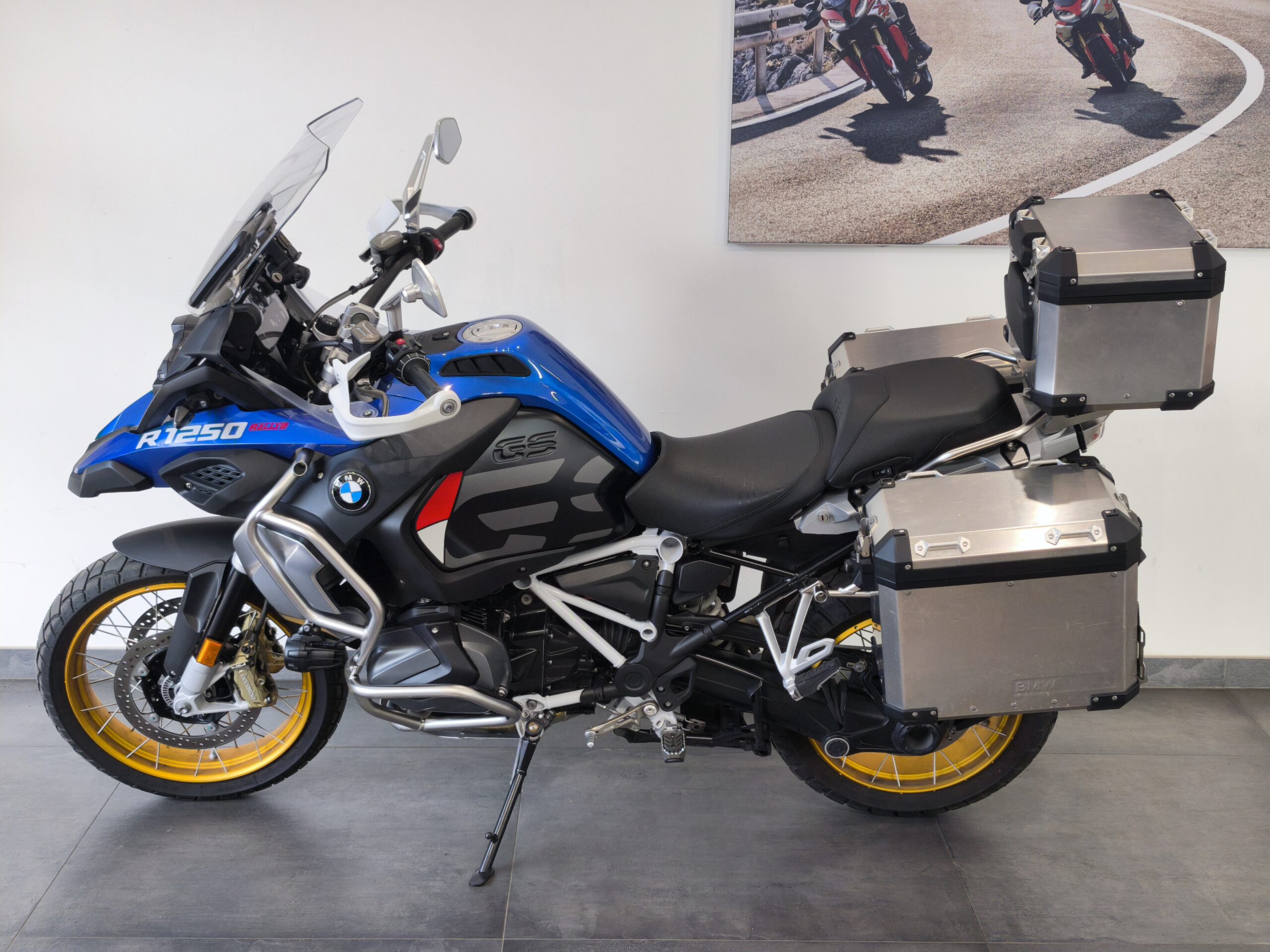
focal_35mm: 46
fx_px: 1688
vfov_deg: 31.5
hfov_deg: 41.2
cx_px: 635
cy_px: 476
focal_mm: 6.57
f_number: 1.6
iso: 64
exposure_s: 1/100
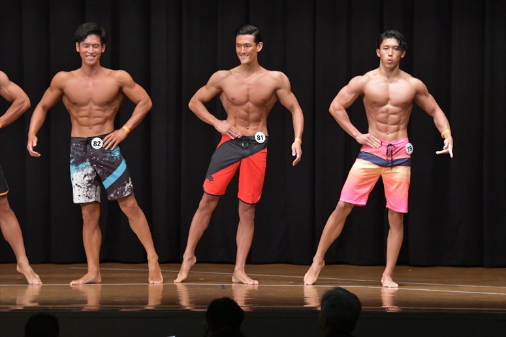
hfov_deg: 10.2
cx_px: 253
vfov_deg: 6.8
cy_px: 168
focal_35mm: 202
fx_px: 2838
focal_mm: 135
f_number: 5.6
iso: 6400
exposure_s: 1/400
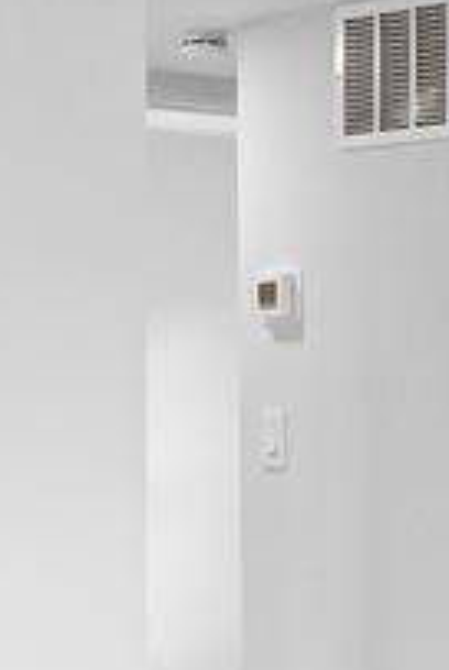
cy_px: 485
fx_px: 3002
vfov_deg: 12.7
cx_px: 776
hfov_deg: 8.3
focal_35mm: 161
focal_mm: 16
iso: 1600
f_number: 8
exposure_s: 1/250
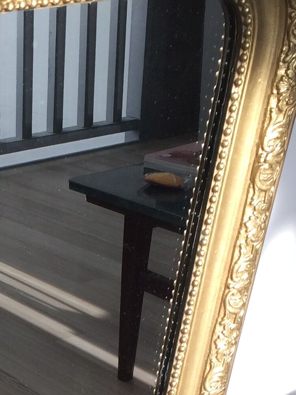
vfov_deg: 20.0
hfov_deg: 14.9
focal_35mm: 95
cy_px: 403
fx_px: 1083
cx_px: -86
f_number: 2.2
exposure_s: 1/100
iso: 32
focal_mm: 4.15
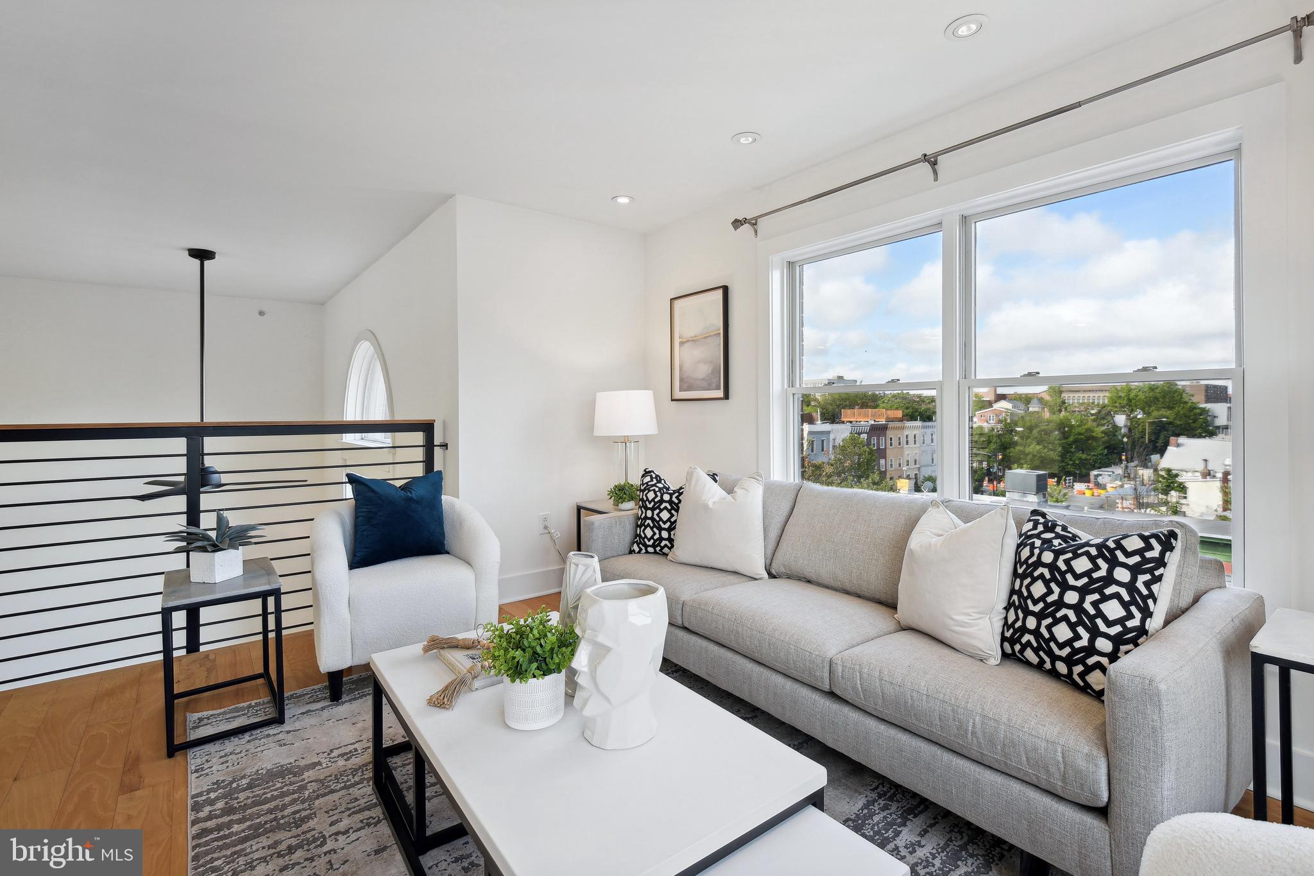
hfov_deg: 96.7
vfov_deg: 73.7
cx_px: 657
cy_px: 438
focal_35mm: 16
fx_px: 584
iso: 400
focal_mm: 16
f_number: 8
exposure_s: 1/40
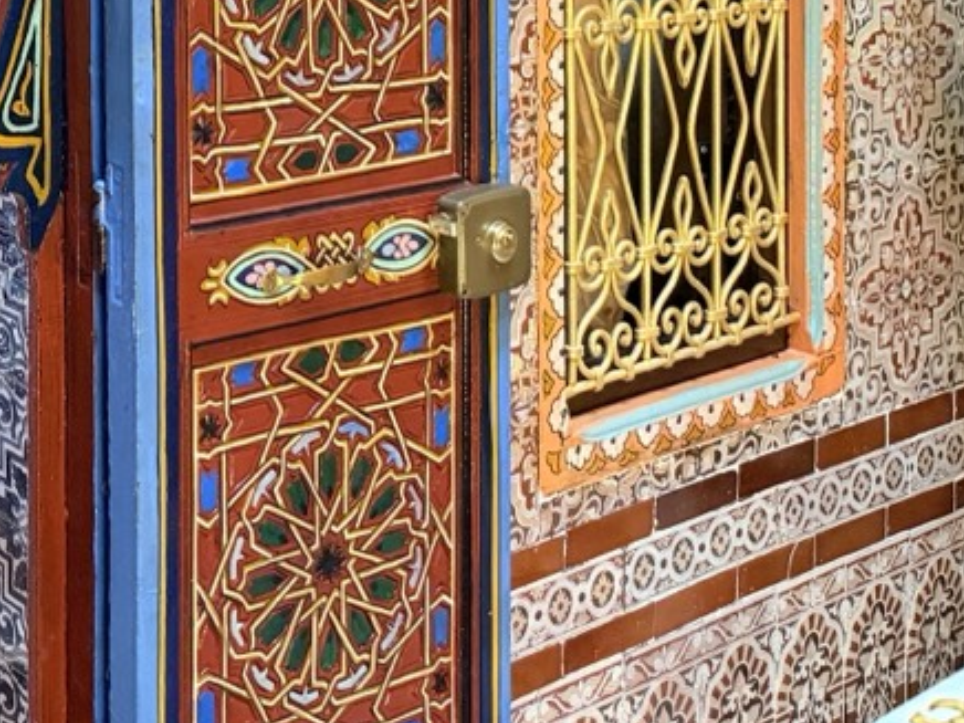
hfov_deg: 26.4
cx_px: -170
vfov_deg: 20.1
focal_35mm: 66
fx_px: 1838
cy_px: -259
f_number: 1.78
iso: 400
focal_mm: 6.76
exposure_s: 1/100
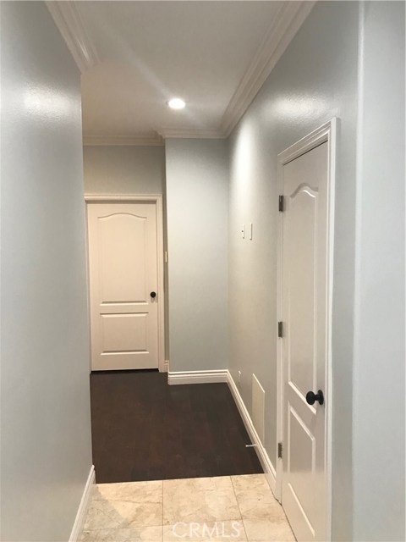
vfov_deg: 63.4
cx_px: 203
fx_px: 438
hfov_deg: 49.7
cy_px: 271
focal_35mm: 28
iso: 32
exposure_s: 1/30
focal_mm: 3.99
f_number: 1.8
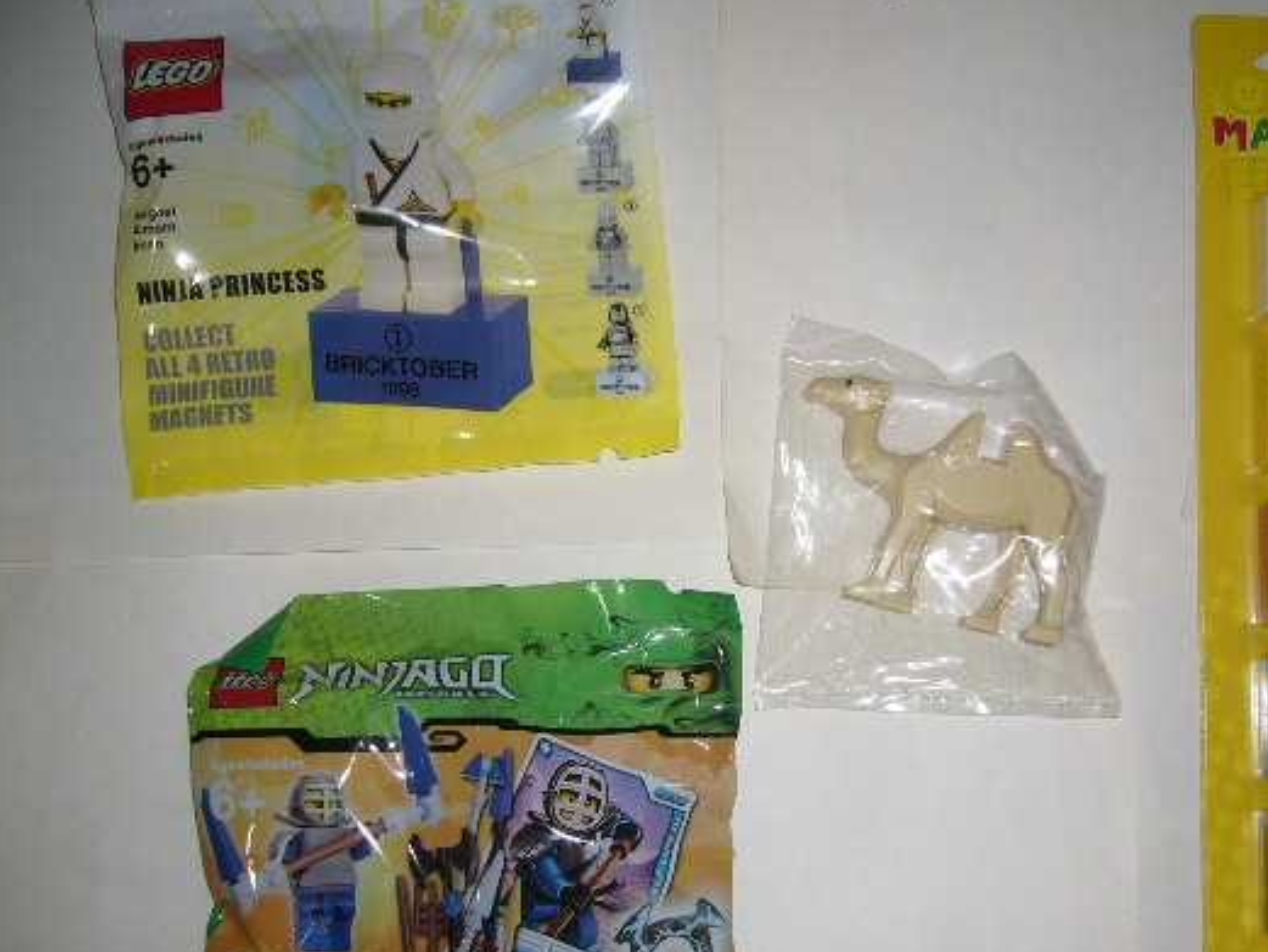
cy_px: 536
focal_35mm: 43
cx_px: 752
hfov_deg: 43.7
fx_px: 1575
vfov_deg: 33.6
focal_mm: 5.8
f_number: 2.8
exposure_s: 1/60
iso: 100
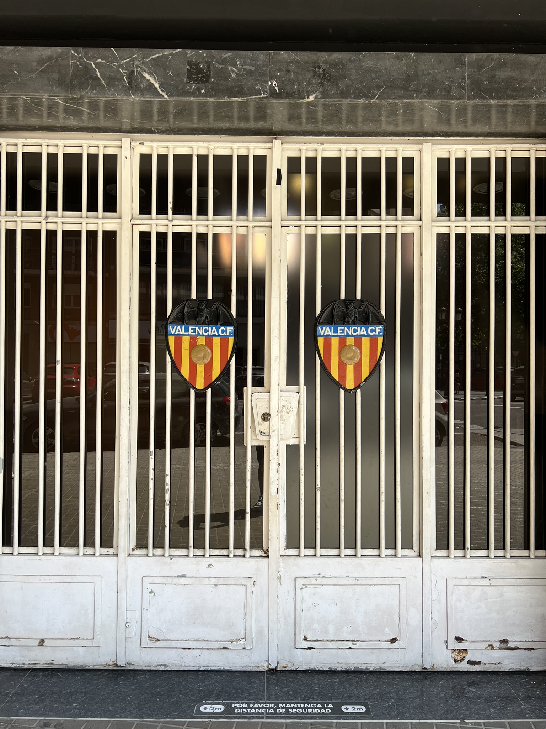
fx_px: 547
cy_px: 364
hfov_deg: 53.1
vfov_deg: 67.3
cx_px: 273
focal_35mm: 26
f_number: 1.5
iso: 50
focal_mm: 5.7
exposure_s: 1/775
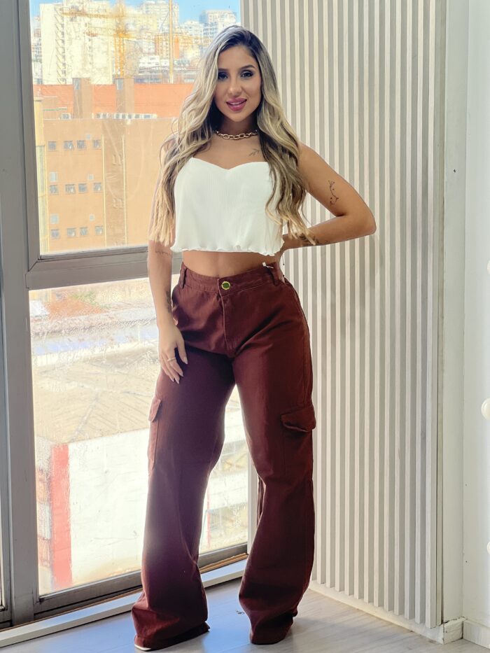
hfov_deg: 19.1
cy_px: 326
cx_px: 245
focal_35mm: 77
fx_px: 1453
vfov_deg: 25.3
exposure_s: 1/120
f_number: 2.8
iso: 50
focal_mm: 9
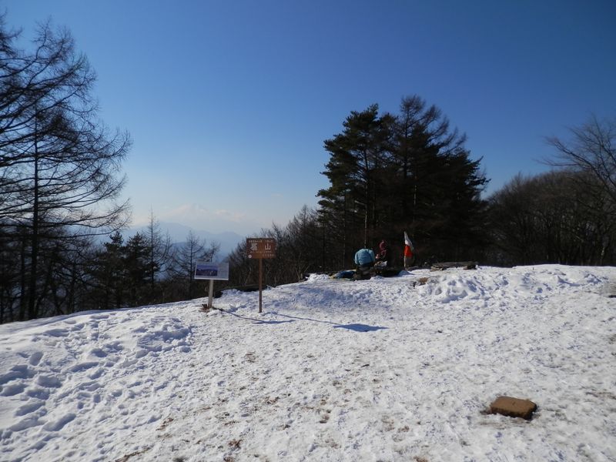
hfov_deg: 69.4
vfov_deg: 54.9
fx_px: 445
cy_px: 231
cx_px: 308
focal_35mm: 25
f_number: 8.7
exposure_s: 1/400
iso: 80
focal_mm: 4.5
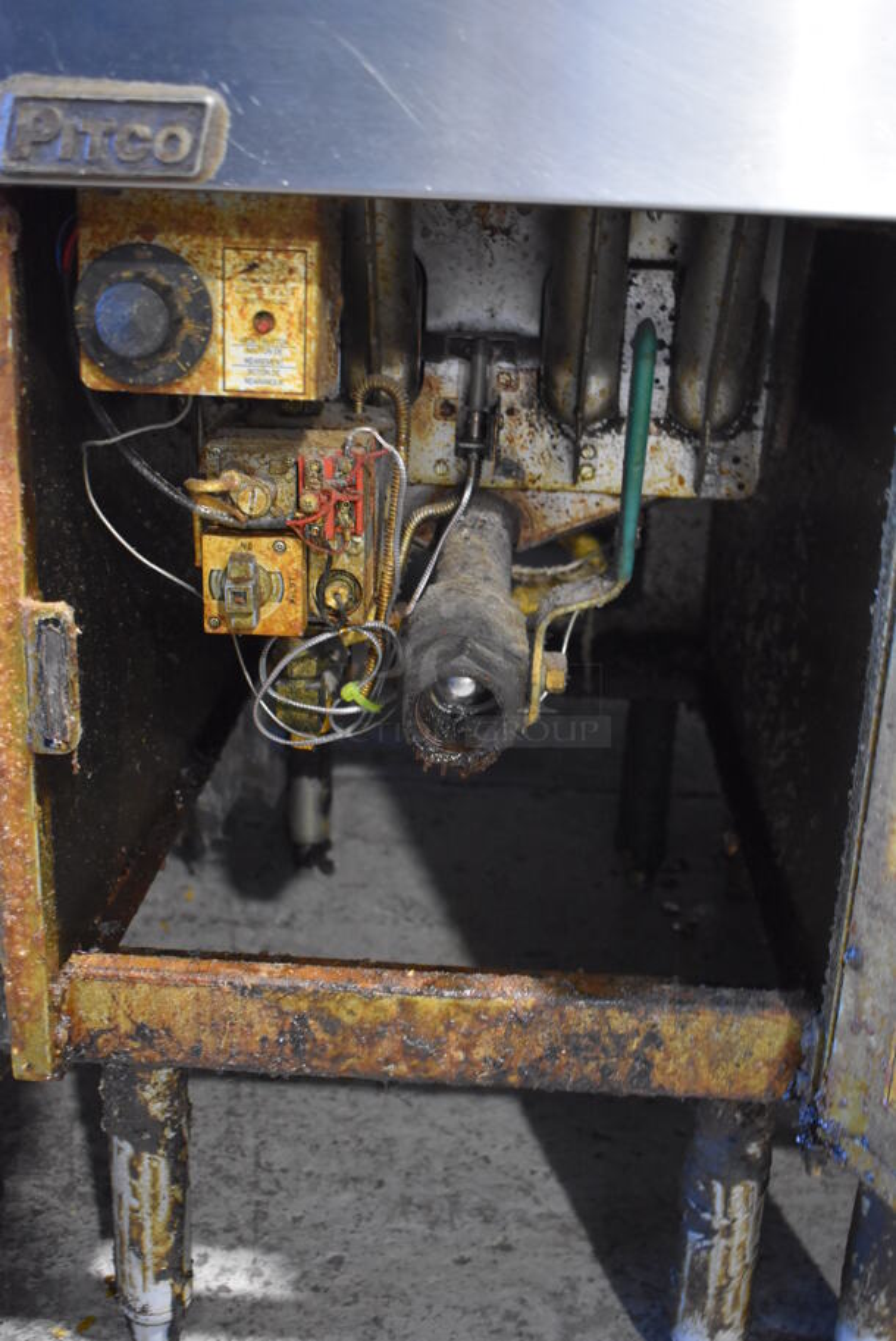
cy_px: 670
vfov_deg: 46.4
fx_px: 1566
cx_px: 448
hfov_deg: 31.9
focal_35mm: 42
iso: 3200
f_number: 4.2
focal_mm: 28
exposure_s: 1/25
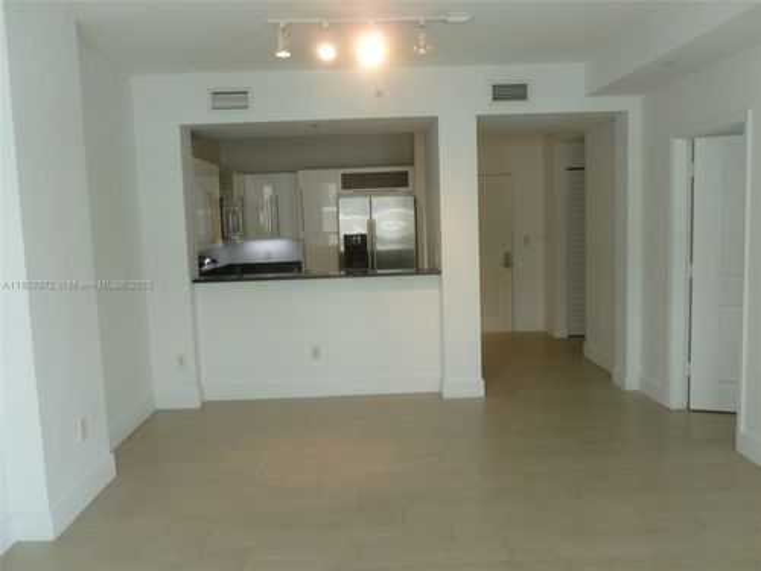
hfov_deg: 63.4
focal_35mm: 28
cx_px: 380
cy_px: 286
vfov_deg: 49.7
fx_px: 616
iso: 200
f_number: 3.3
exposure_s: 1/60
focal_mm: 5
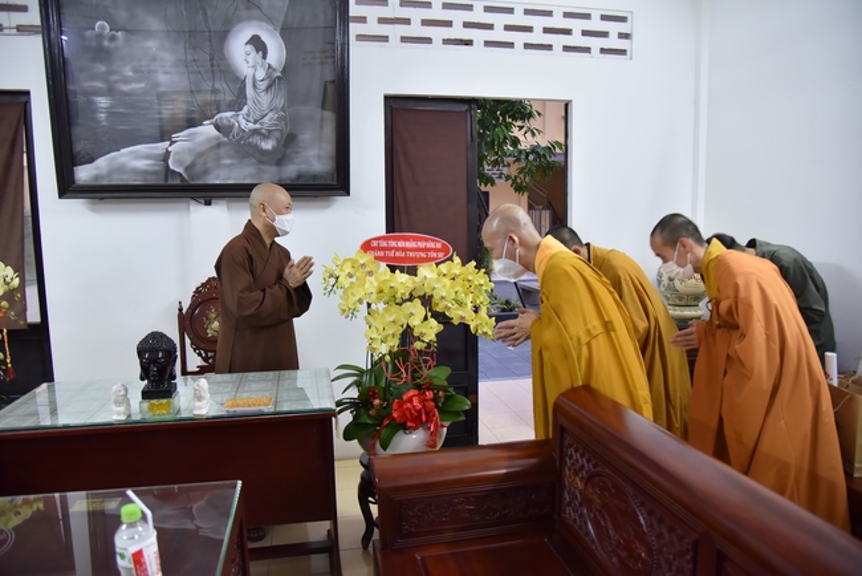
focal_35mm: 24
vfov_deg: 53.2
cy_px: 288
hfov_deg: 73.7
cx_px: 431
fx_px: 575
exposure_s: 1/50
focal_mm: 24
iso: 2000
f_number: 4
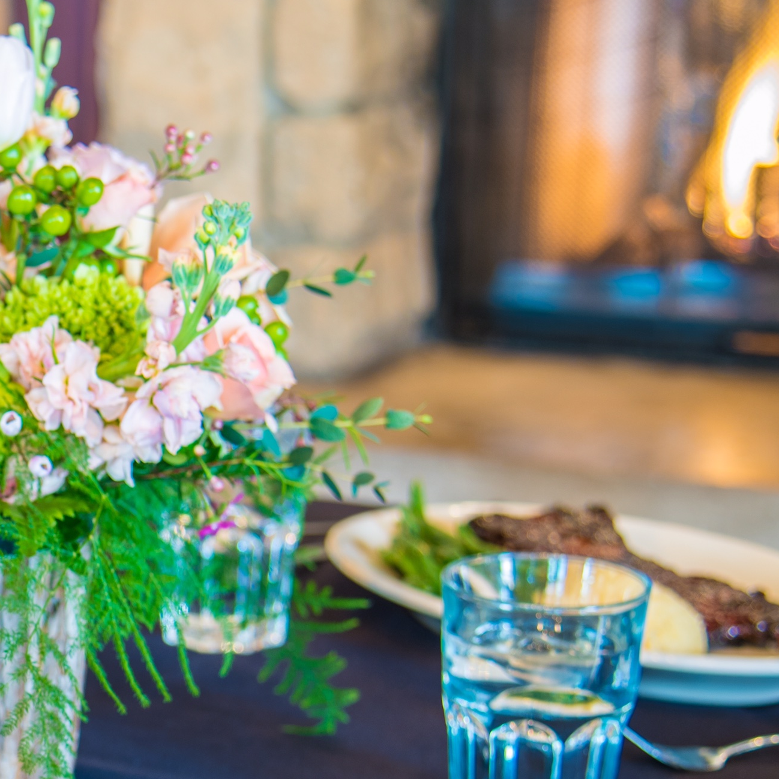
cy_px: 624
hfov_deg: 14.1
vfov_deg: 14.7
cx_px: -262
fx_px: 3004
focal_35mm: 118
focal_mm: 44
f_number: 4
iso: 100
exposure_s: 1
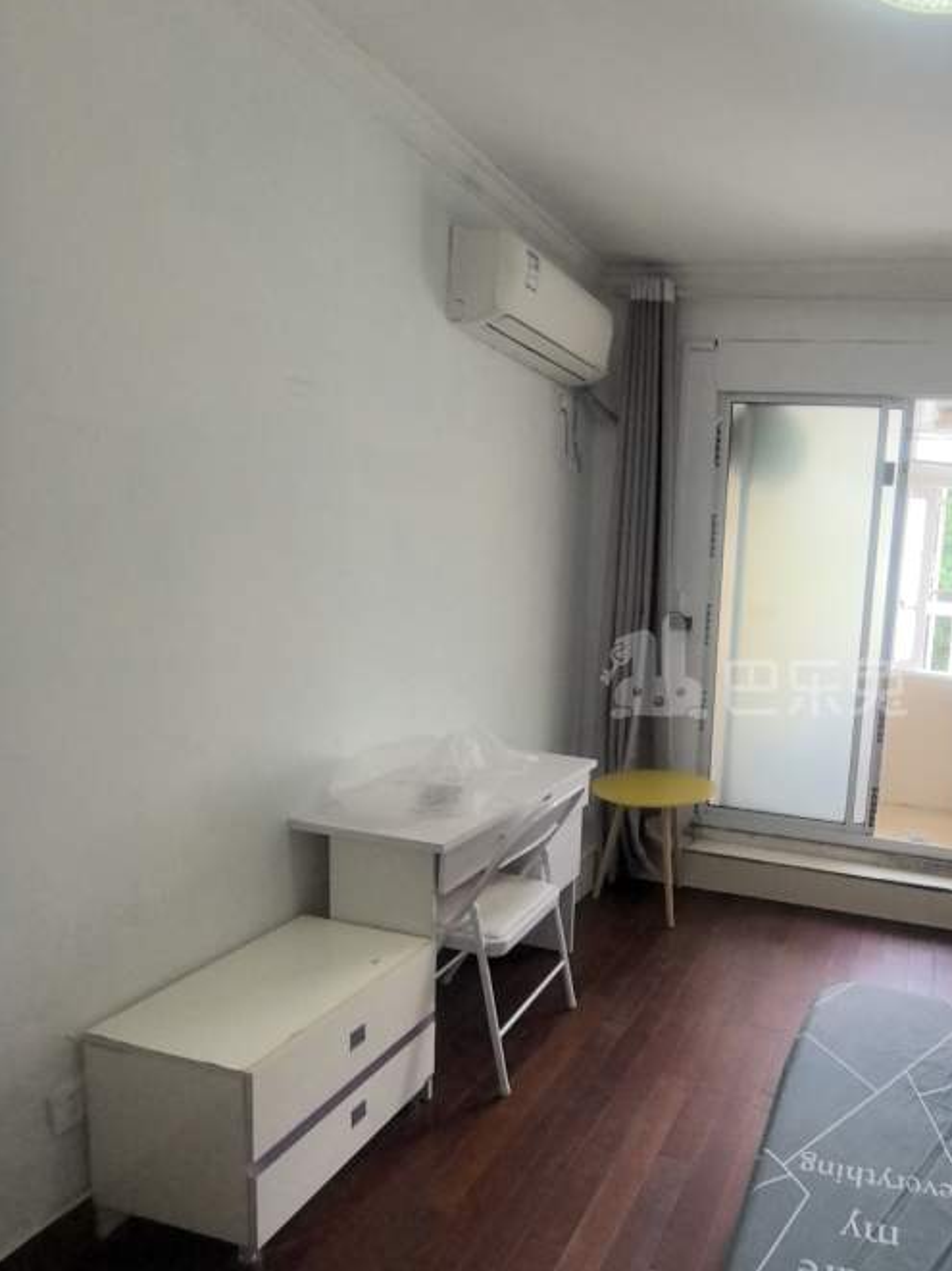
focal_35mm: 21
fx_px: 771
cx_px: 754
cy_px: 668
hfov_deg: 58.8
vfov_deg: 79.0
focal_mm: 1.95
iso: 125
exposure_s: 1/50
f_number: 2.2
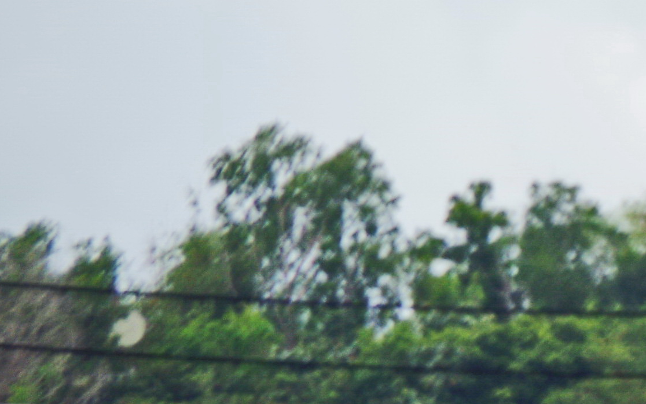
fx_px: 15971
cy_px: 516
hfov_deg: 2.3
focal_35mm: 907
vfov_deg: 1.4
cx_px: 1403
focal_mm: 135
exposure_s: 1/200
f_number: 5.6
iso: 100
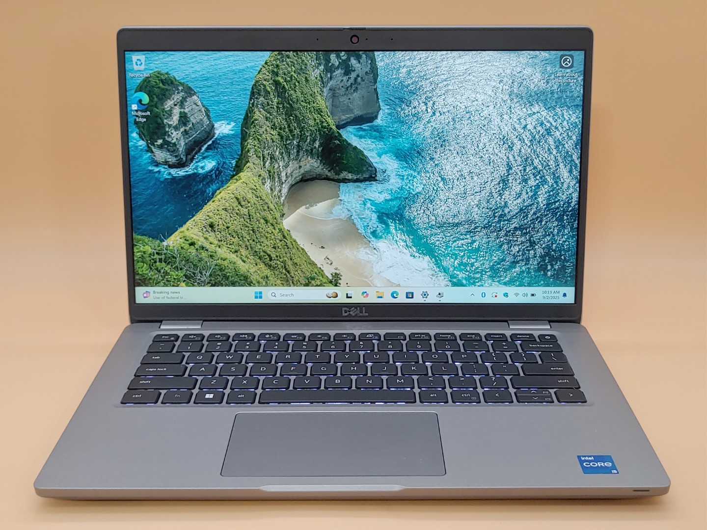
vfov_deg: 31.5
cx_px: 354
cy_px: 265
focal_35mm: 46
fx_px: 940
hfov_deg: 41.2
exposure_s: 1/61
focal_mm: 4.36
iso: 50
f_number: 1.8
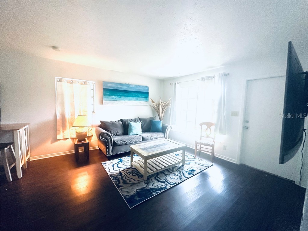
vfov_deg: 85.7
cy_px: 116
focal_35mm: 14
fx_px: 125
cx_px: 154
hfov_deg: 102.1
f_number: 2.2
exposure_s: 1/60
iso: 320
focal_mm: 2.22
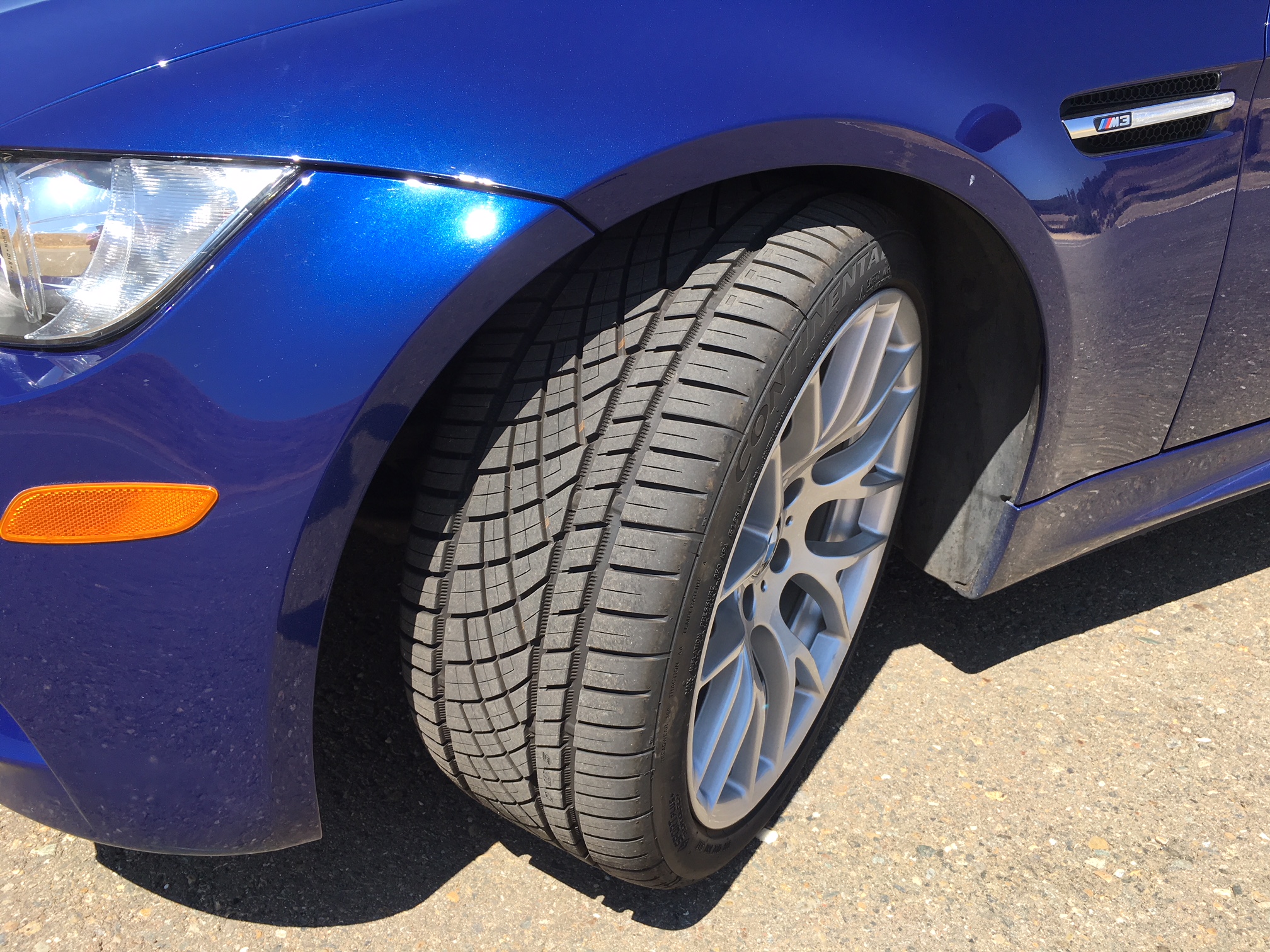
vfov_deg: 48.2
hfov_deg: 61.7
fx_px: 1064
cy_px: 476
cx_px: 635
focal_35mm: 29
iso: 25
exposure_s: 1/732
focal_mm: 4.15
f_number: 2.2
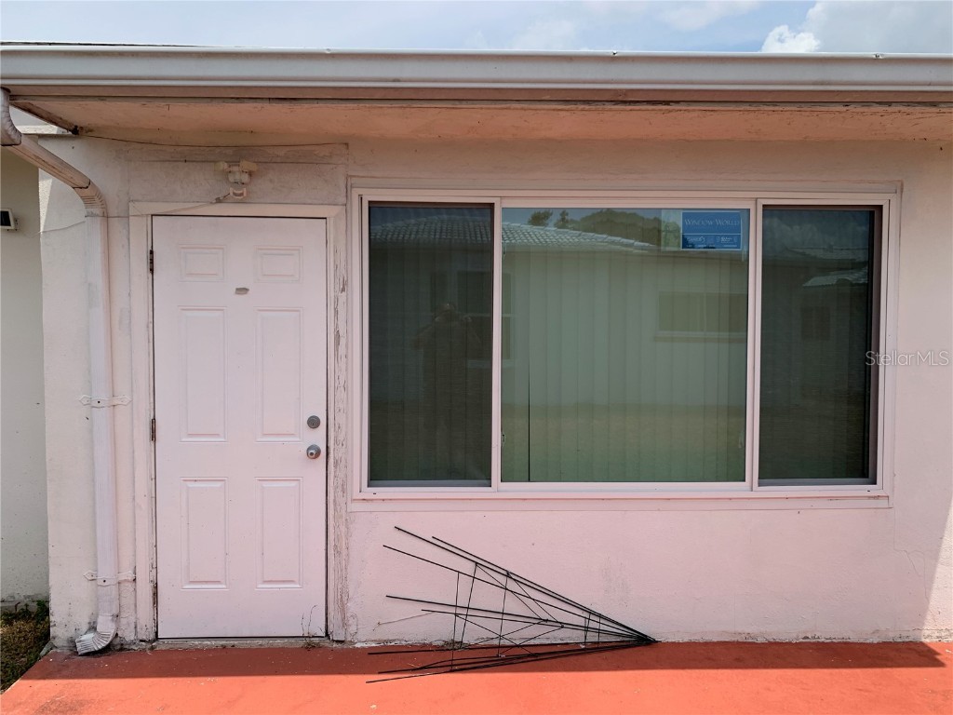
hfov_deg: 67.3
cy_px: 358
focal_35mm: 26
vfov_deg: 53.1
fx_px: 716
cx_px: 476
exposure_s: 1/2681
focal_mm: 4.25
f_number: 1.8
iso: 25
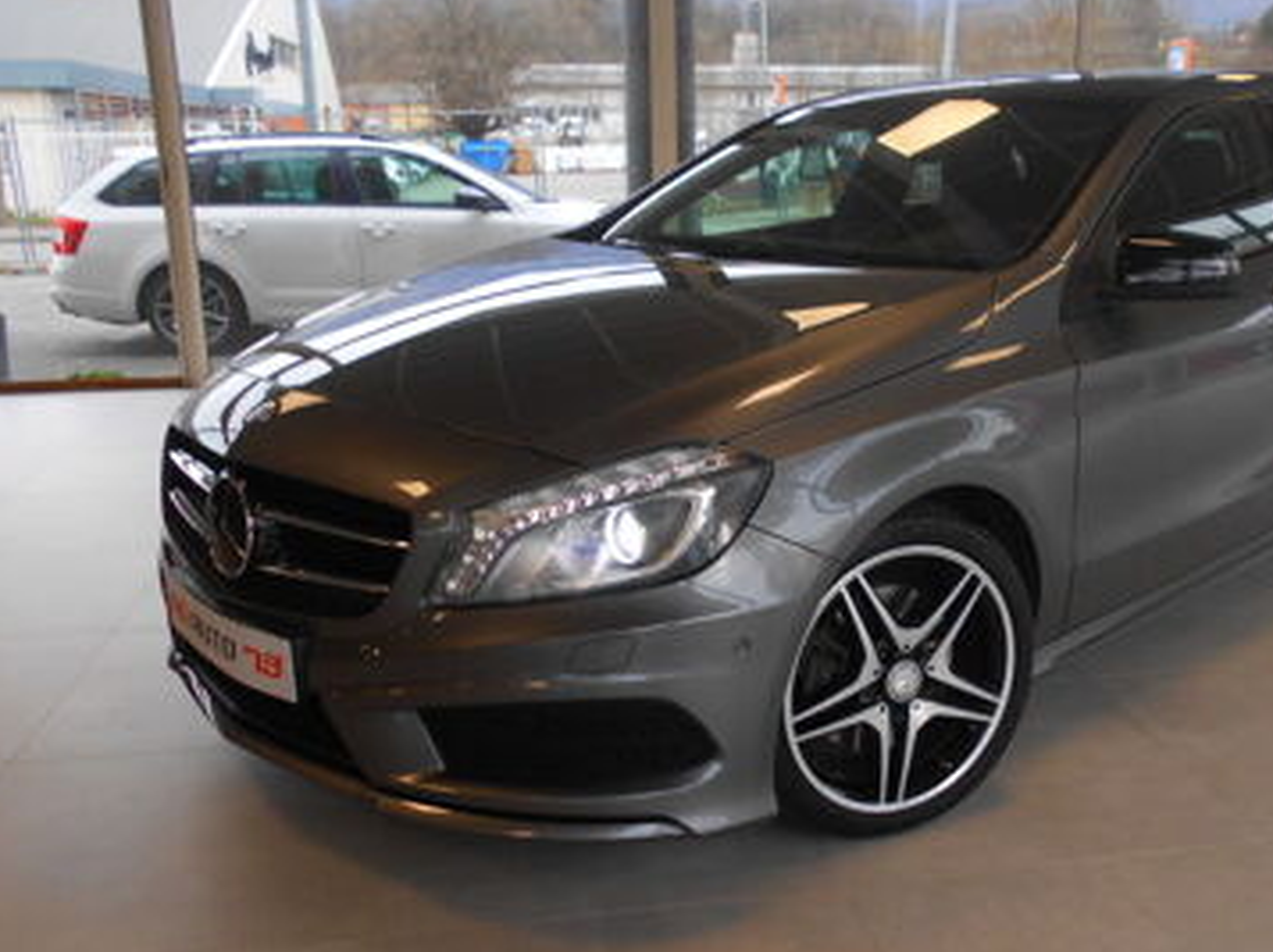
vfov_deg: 40.5
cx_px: 760
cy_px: 546
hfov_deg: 52.3
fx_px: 1286
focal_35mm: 35
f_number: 3.2
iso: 80
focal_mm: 4.6
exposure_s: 1/30
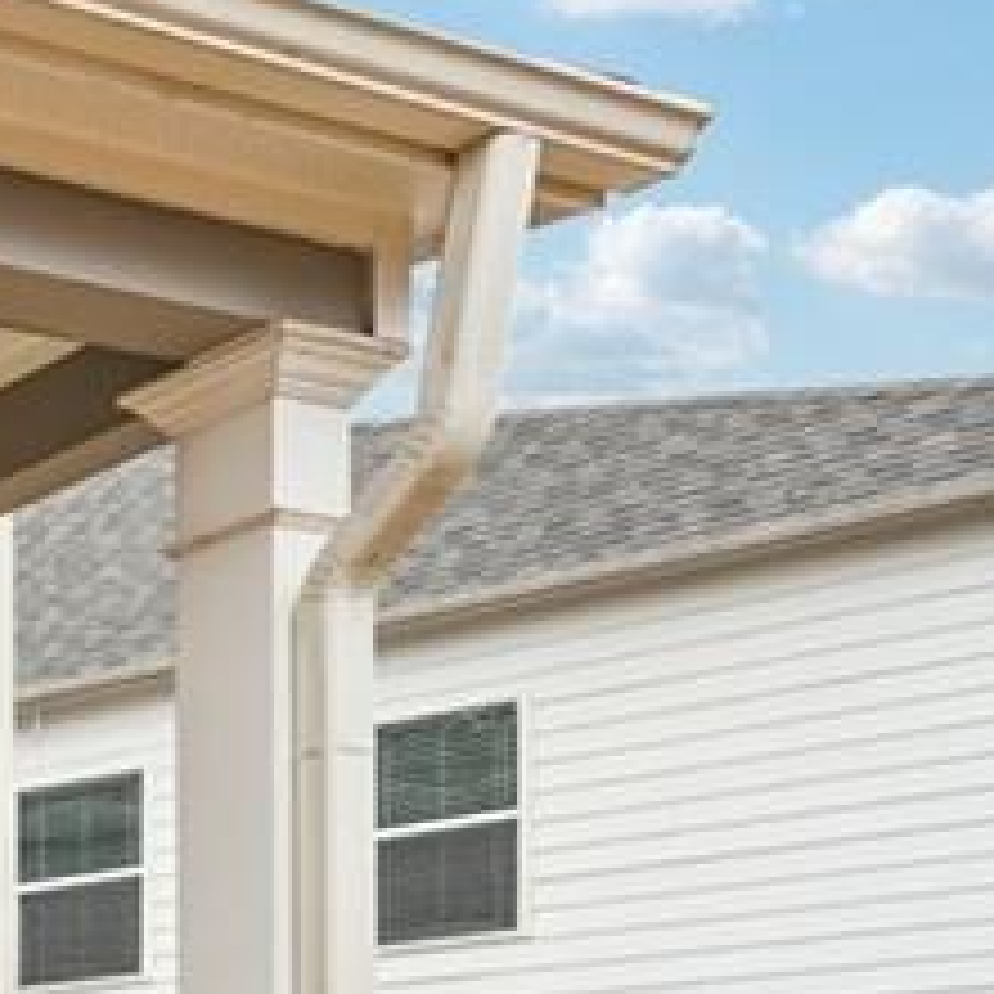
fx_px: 2047
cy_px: 1325
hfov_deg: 16.5
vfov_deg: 23.7
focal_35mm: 63
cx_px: -1210
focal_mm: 16
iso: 800
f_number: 9
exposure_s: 1/100
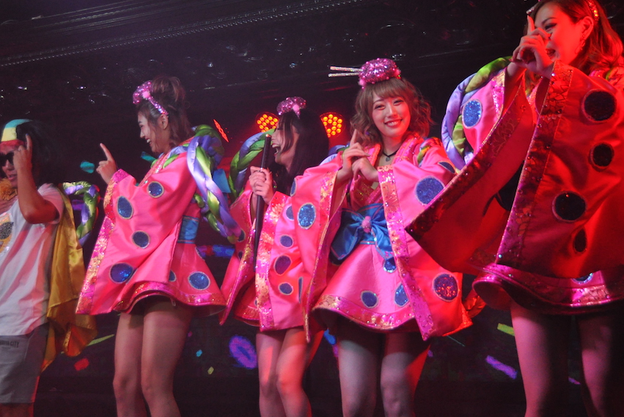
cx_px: 340
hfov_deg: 32.6
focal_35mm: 62
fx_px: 1068
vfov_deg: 22.1
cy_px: 180
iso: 1600
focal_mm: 35
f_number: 4.2
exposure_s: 1/750
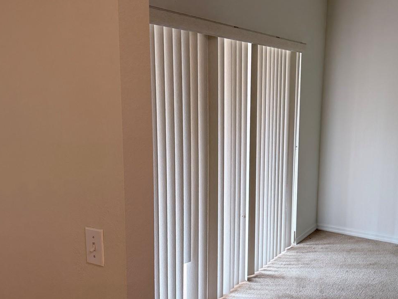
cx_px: 281
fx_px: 460
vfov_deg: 35.9
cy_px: 161
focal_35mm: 40
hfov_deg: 45.7
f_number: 1.78
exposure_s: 1/120
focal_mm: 6.76
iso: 125
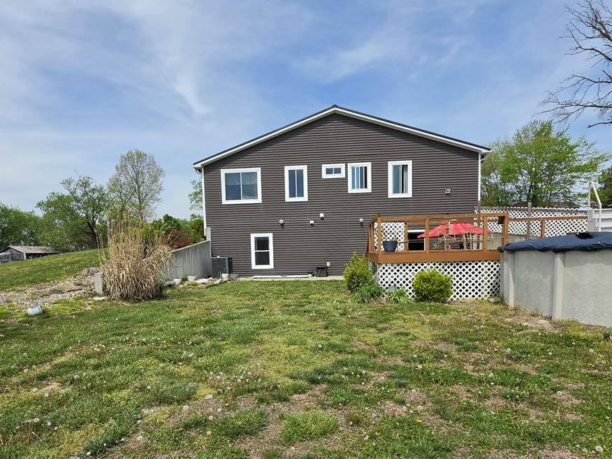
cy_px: 288
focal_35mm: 19
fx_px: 336
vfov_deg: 67.6
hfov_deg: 84.6
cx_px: 291
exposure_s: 1/1775
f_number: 1.9
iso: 32
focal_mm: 2.2
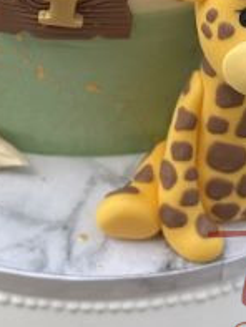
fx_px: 1770
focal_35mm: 187
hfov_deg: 7.9
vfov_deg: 10.2
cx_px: 96
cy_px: -171
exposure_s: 1/2762
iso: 64
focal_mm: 6.76
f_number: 1.78
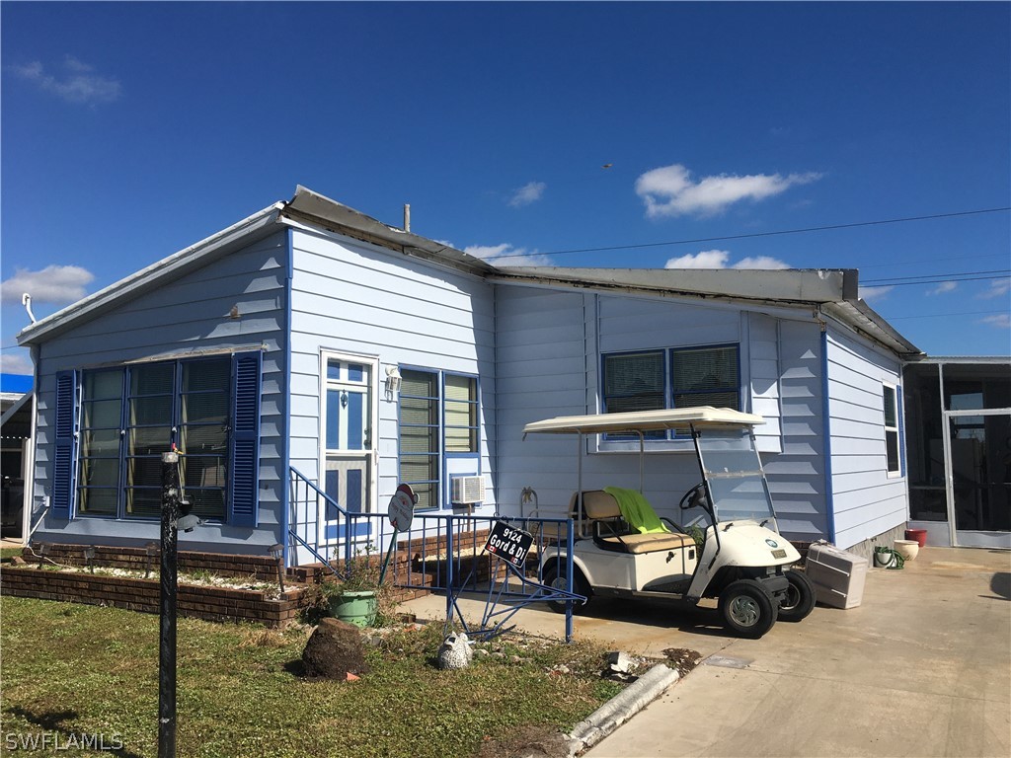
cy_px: 379
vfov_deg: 48.2
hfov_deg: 61.7
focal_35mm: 29
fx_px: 847
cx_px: 506
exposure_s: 1/3205
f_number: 2.2
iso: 25
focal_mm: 4.15
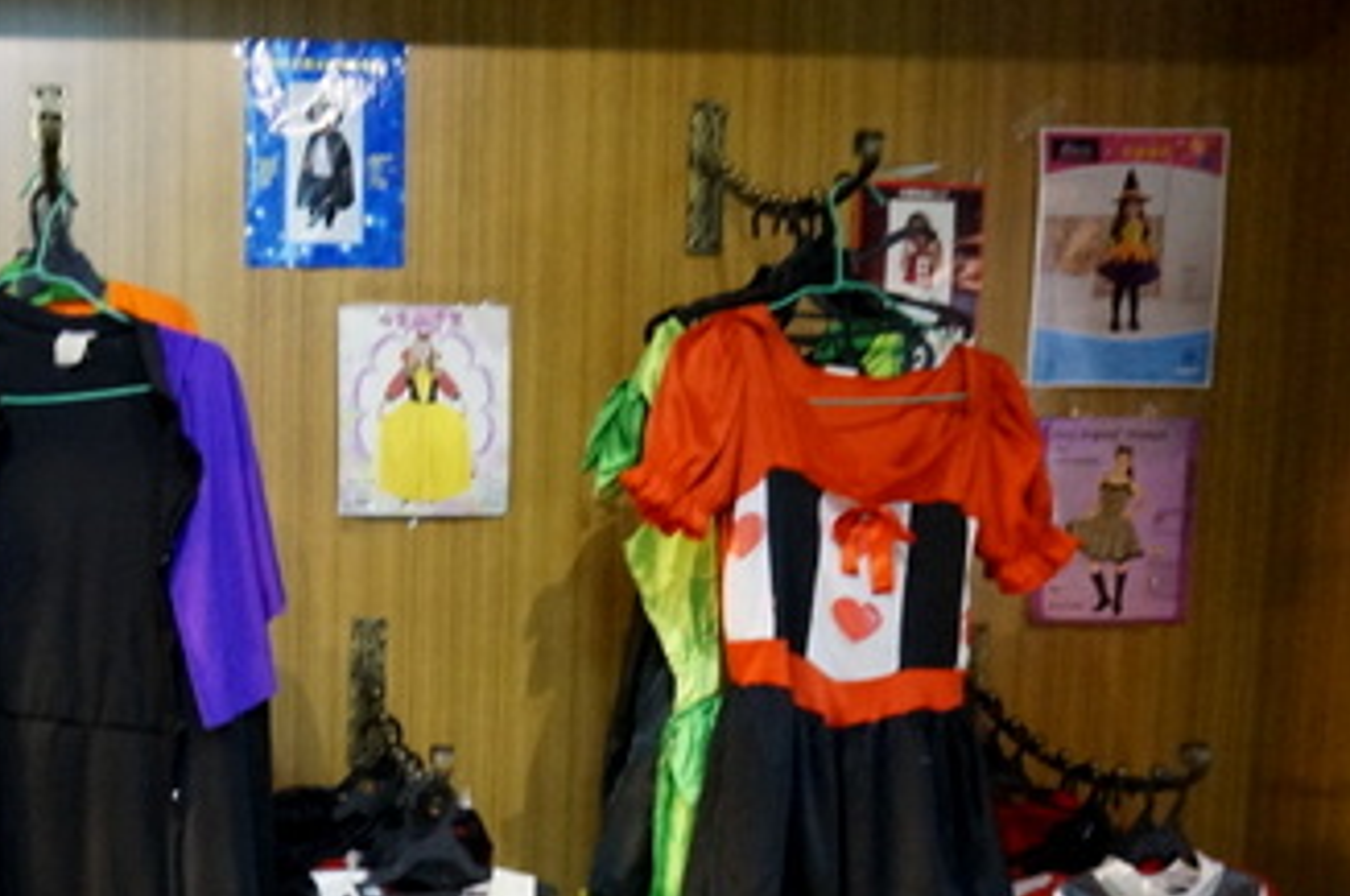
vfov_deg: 27.6
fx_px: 1760
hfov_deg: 39.1
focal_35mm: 47
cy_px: 795
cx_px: 140
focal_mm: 16
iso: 3200
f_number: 3.5
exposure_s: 1/40
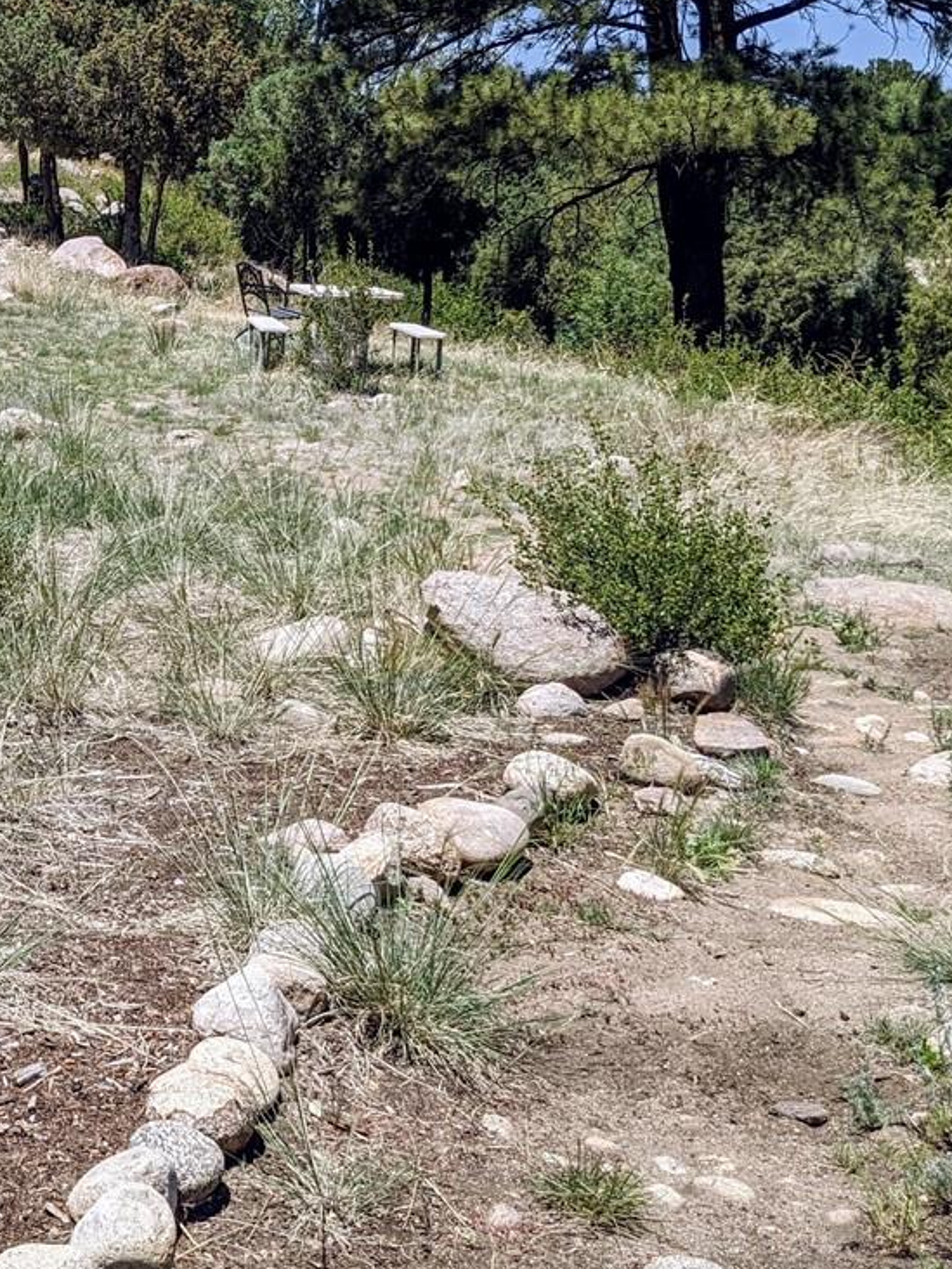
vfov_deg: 32.6
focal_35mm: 59
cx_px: -92
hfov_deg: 23.3
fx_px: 2163
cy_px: 491
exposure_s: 1/3906
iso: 52
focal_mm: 4.38
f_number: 1.73
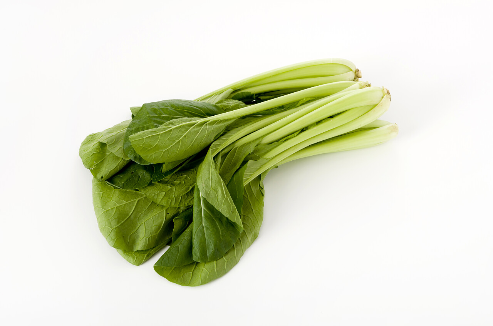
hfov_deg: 36.9
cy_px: 163
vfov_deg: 25.0
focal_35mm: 54
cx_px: 246
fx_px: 738
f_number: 11
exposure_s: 1/60
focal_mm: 36
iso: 100
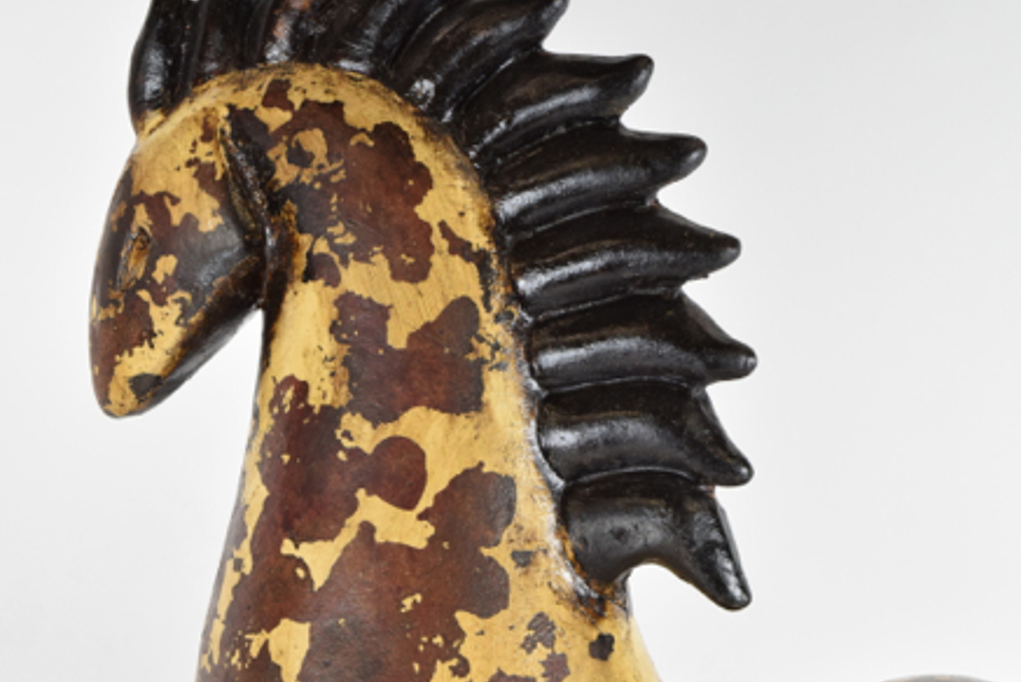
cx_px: 477
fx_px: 3426
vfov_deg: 11.4
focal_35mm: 121
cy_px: 321
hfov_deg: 16.9
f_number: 8
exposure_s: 1/125
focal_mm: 55
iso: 800
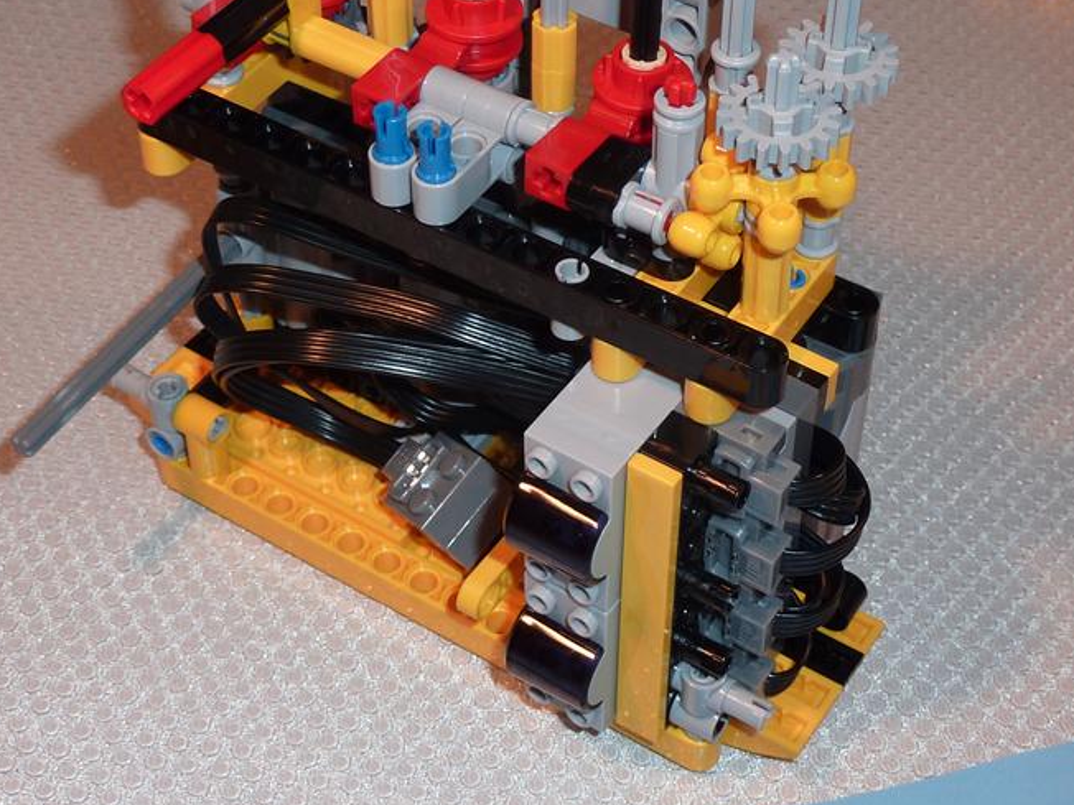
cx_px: 572
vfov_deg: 22.2
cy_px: 270
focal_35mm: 66
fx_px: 2048
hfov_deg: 29.4
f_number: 3.7
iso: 100
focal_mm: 6.9
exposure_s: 1/30
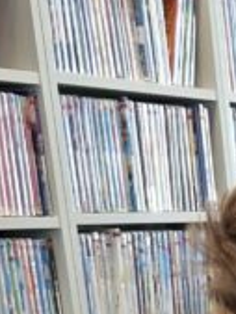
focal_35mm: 139
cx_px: 517
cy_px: 676
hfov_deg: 9.7
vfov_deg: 12.2
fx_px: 1262
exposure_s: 1/33
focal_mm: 5.54
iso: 250
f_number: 1.8
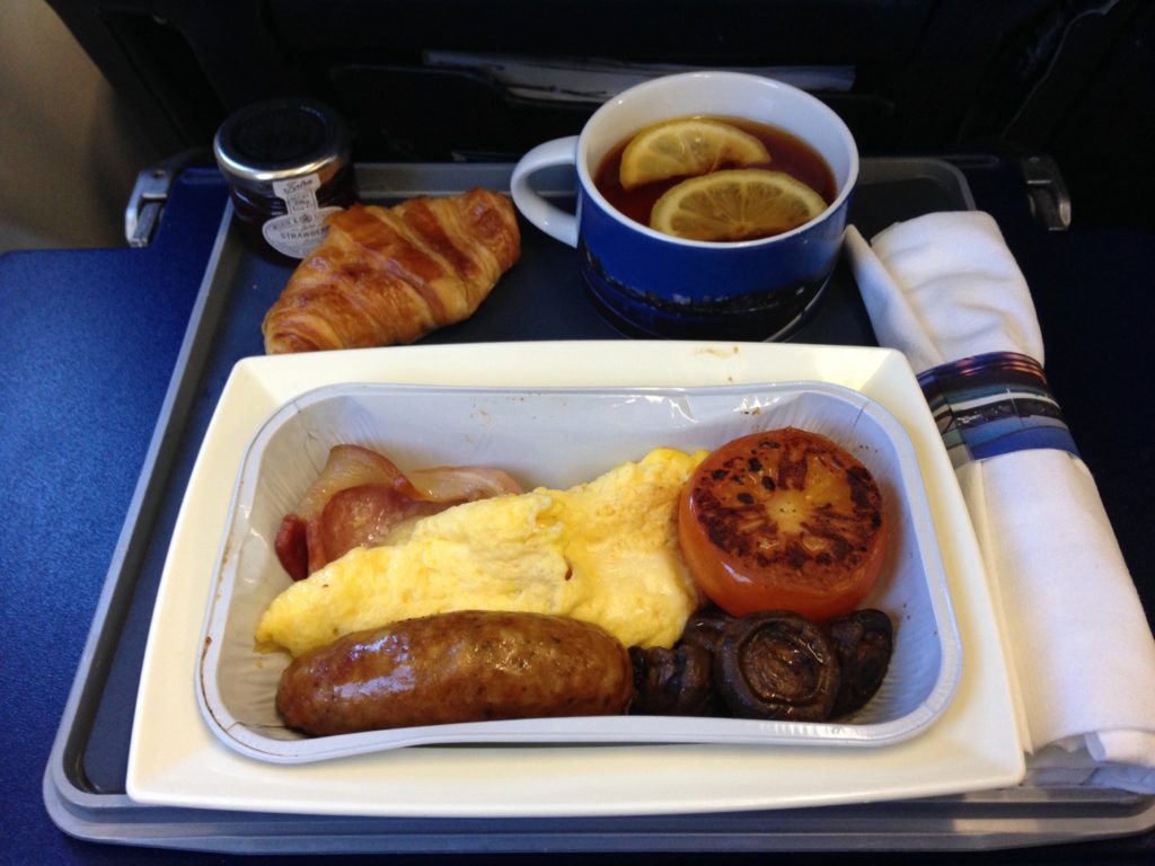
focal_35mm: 33
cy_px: 433
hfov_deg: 55.4
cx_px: 578
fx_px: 1101
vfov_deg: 42.9
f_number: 2.4
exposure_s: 1/20
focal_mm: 4.12
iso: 125
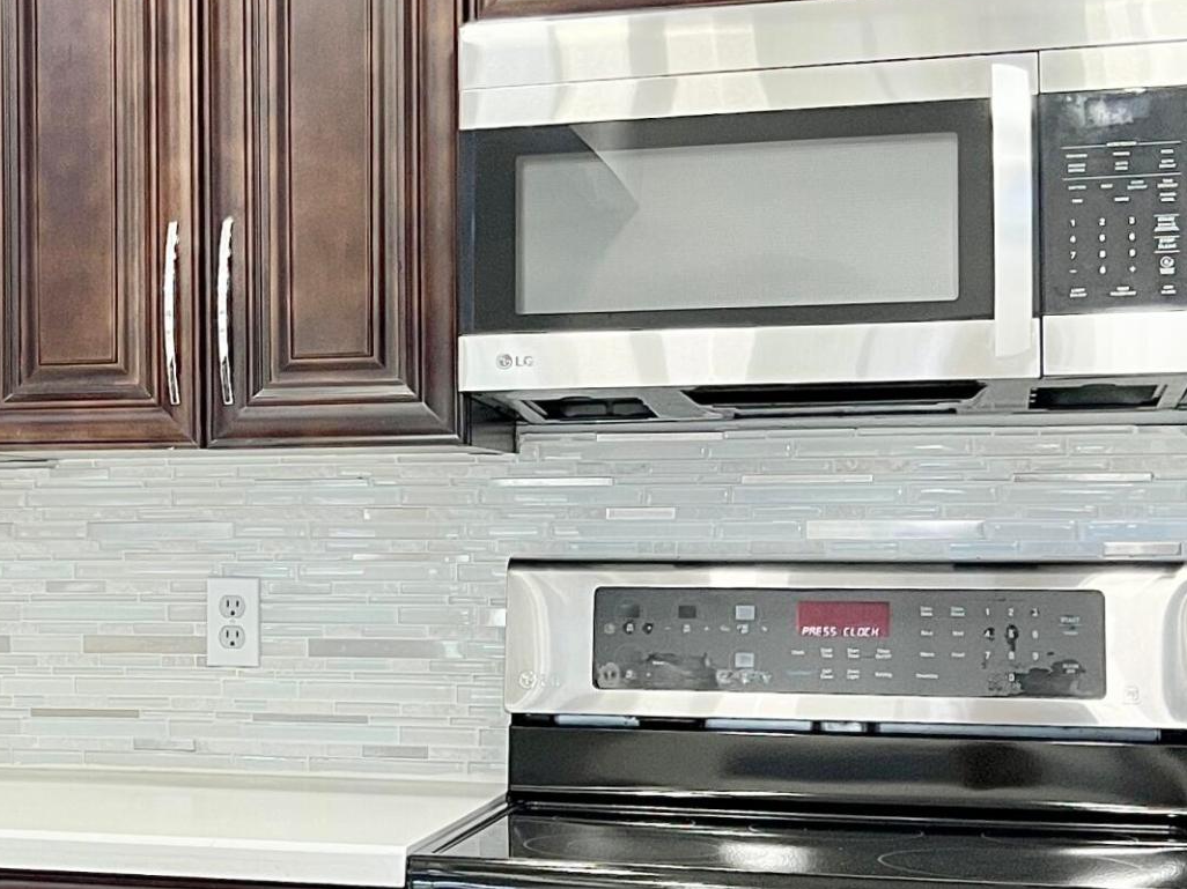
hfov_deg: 25.9
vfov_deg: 20.2
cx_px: 135
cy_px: 495
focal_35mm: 73
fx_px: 2503
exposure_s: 1/60
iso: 125
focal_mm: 5.7
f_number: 1.5
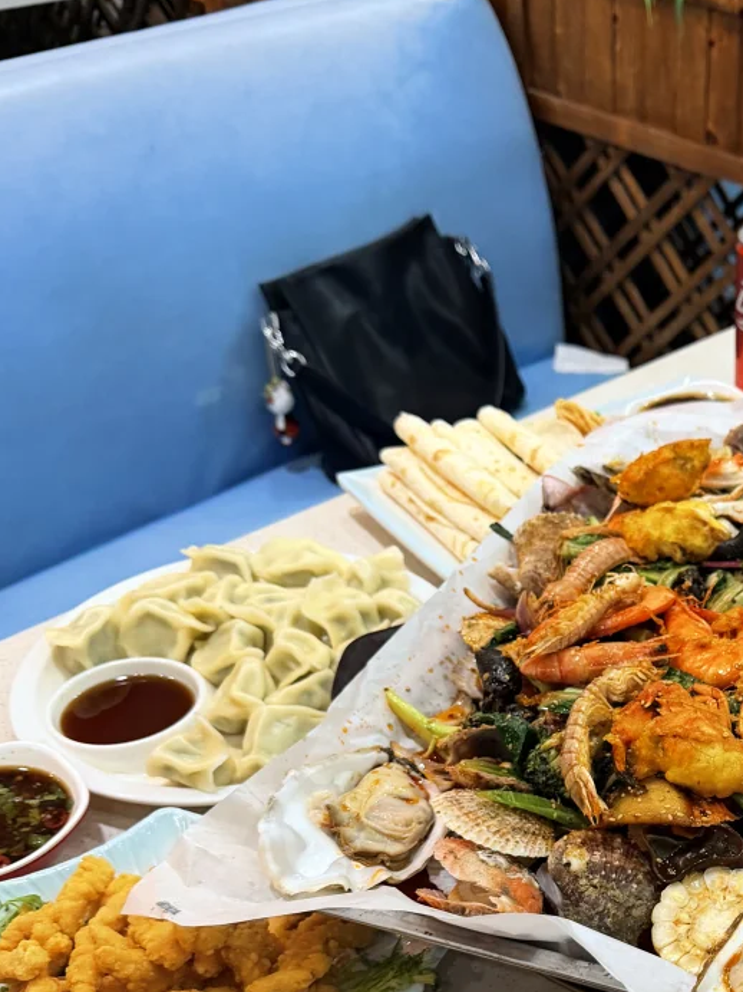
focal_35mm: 50
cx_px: 752
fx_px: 1431
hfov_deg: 27.4
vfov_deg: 37.1
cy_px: 771
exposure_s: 1/100
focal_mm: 6.76
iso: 200
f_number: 1.78
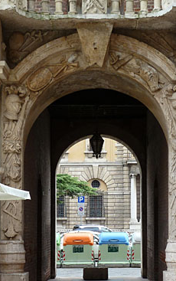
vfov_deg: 23.0
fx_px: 689
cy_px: 180
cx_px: 93
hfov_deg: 14.5
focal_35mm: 90
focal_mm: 8.5
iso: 80
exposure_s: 1/125
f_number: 3.8
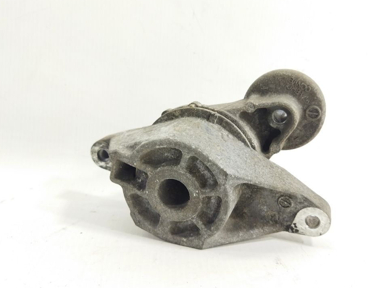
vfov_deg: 41.8
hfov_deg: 53.9
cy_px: 156
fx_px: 377
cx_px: 204
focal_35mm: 34
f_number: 1.79
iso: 157
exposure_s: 1/100
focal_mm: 4.71
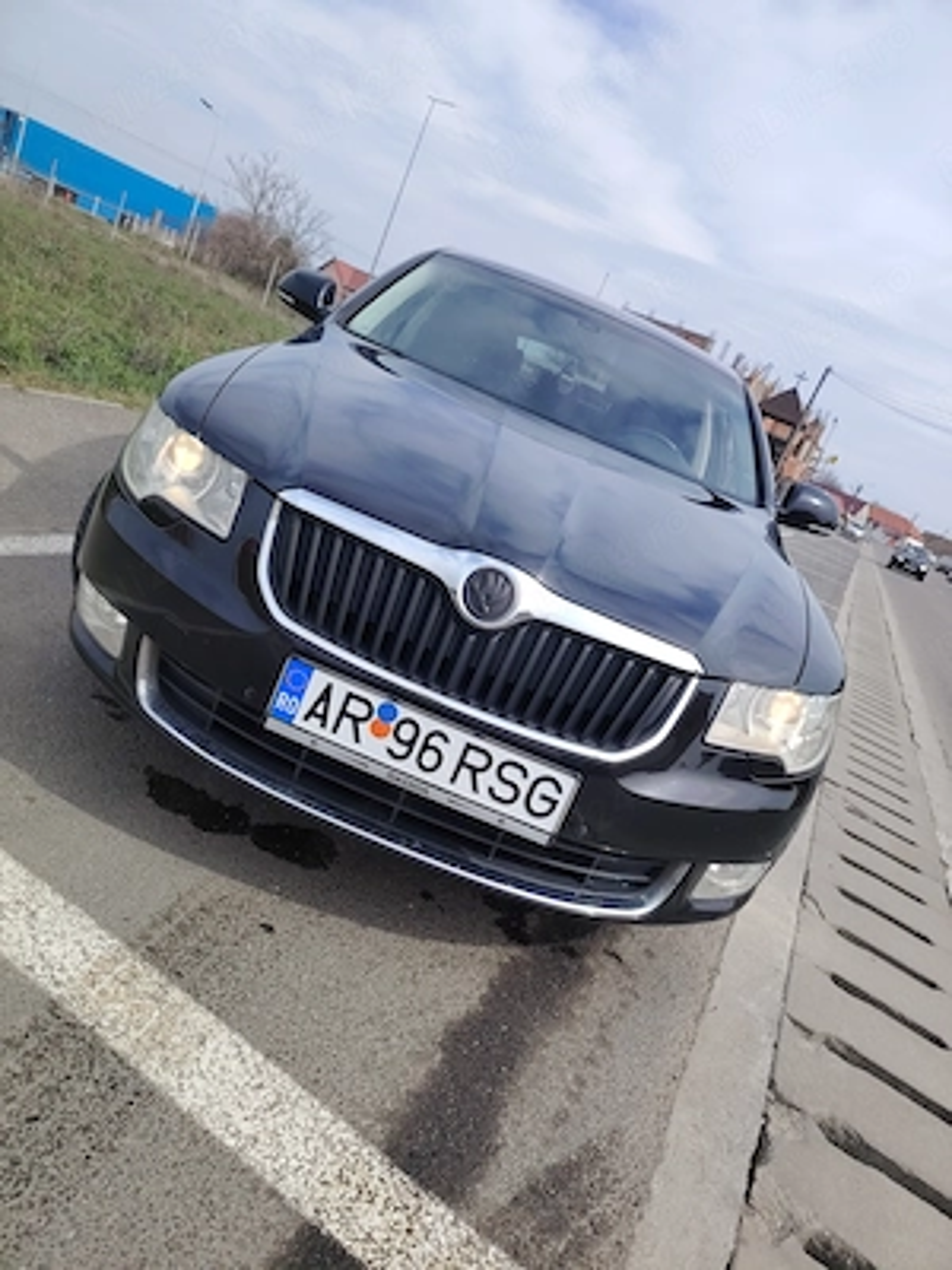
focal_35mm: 24
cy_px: 635
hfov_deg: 56.8
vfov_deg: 71.6
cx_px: 476
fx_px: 880
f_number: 1.75
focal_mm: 5.25
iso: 100
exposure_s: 1/1267
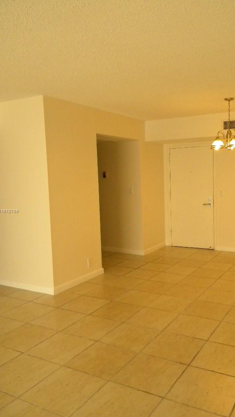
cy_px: 211
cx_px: 142
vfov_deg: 62.6
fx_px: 343
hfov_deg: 37.6
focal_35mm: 31
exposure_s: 1/266
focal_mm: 5
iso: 400
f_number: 3.5
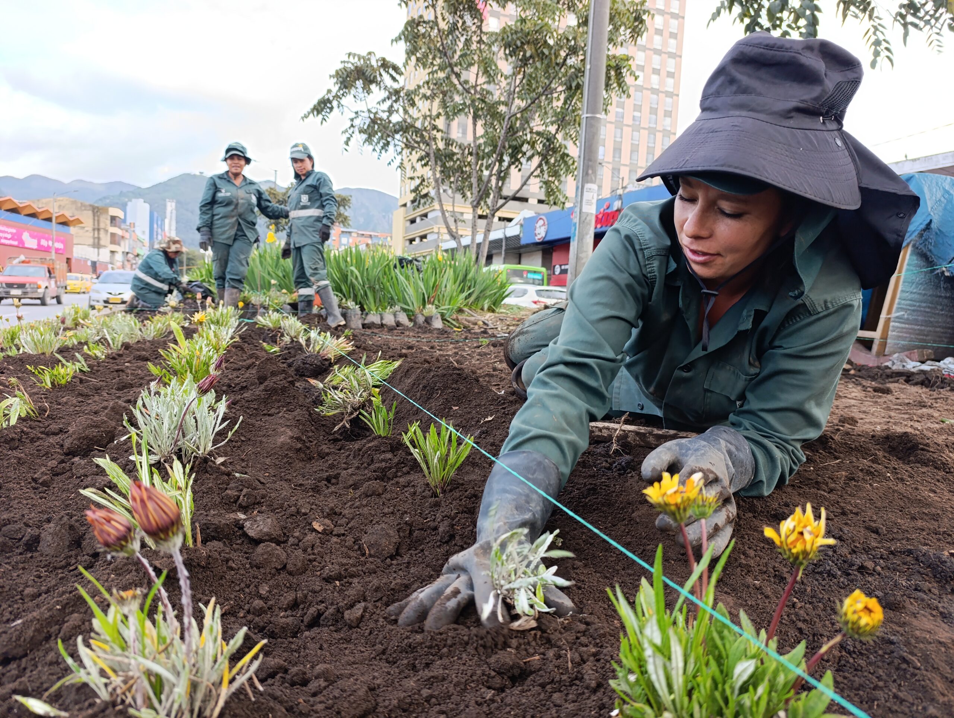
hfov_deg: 73.8
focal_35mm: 23
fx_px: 635
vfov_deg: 59.0
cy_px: 359
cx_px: 477
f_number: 1.6
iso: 160
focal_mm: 6.14
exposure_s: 1/120
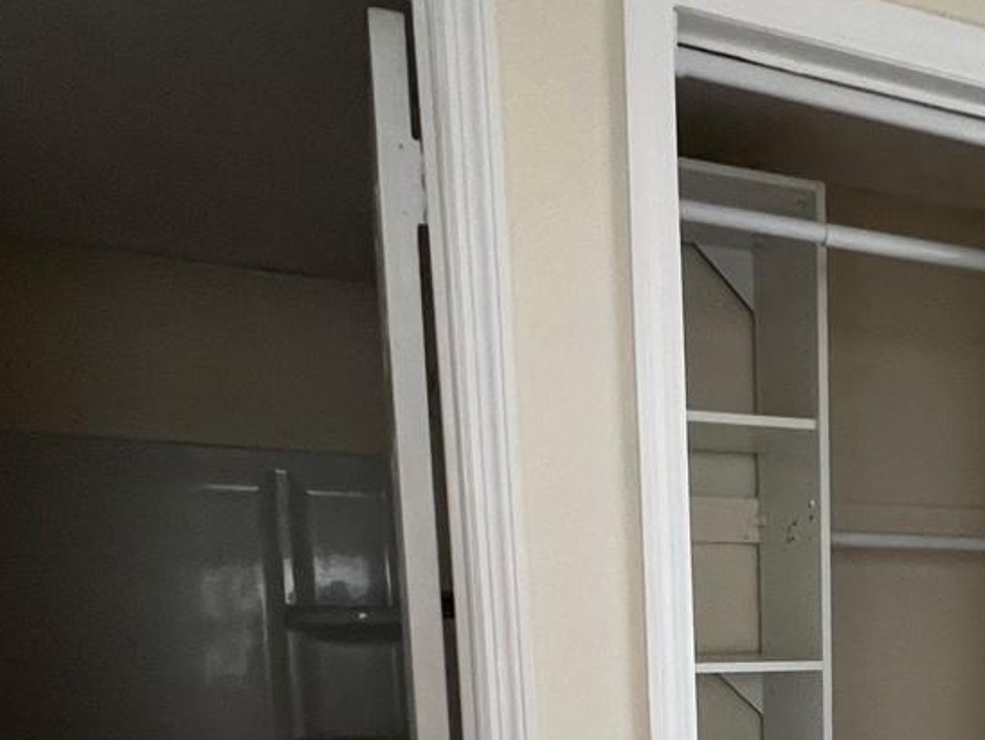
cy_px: 785
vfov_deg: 33.6
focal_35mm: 38
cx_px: 981
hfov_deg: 42.4
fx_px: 1082
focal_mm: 1.57
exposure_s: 1/99
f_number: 1.8
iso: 250
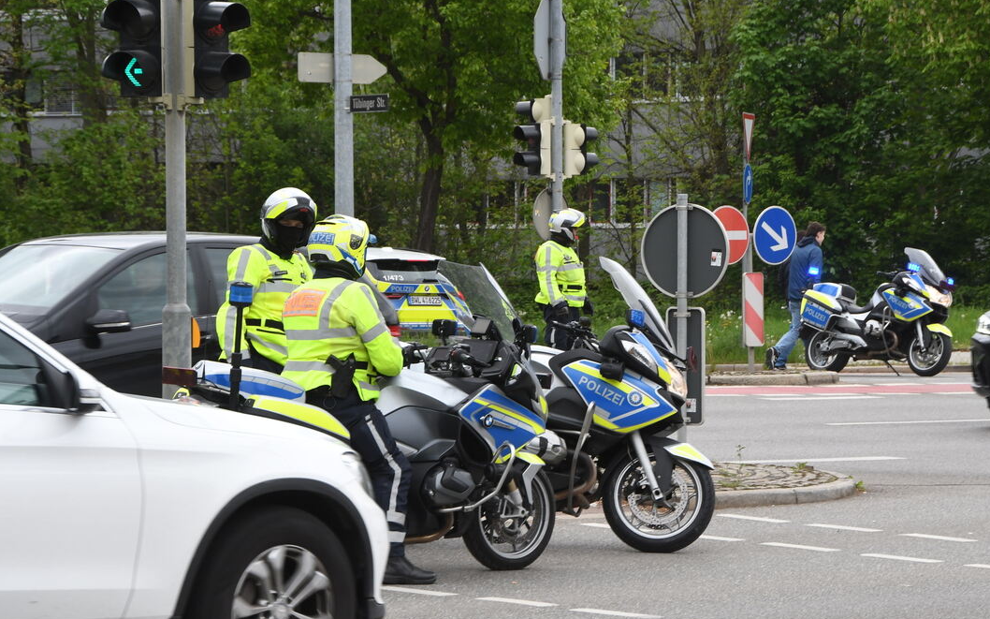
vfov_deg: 8.4
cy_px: 287
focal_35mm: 156
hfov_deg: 13.4
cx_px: 559
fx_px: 4209
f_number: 11
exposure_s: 1/250
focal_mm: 90
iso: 640
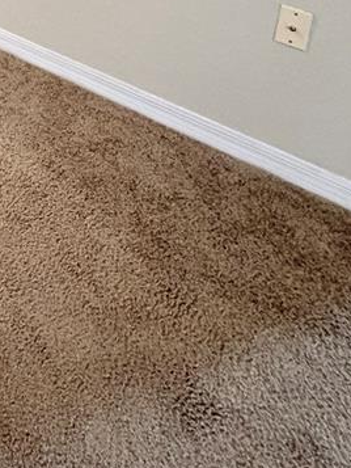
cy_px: -199
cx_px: -219
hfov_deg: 22.9
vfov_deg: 29.0
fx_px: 635
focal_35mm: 47
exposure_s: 1/60
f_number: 2.2
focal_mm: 2.22
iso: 250
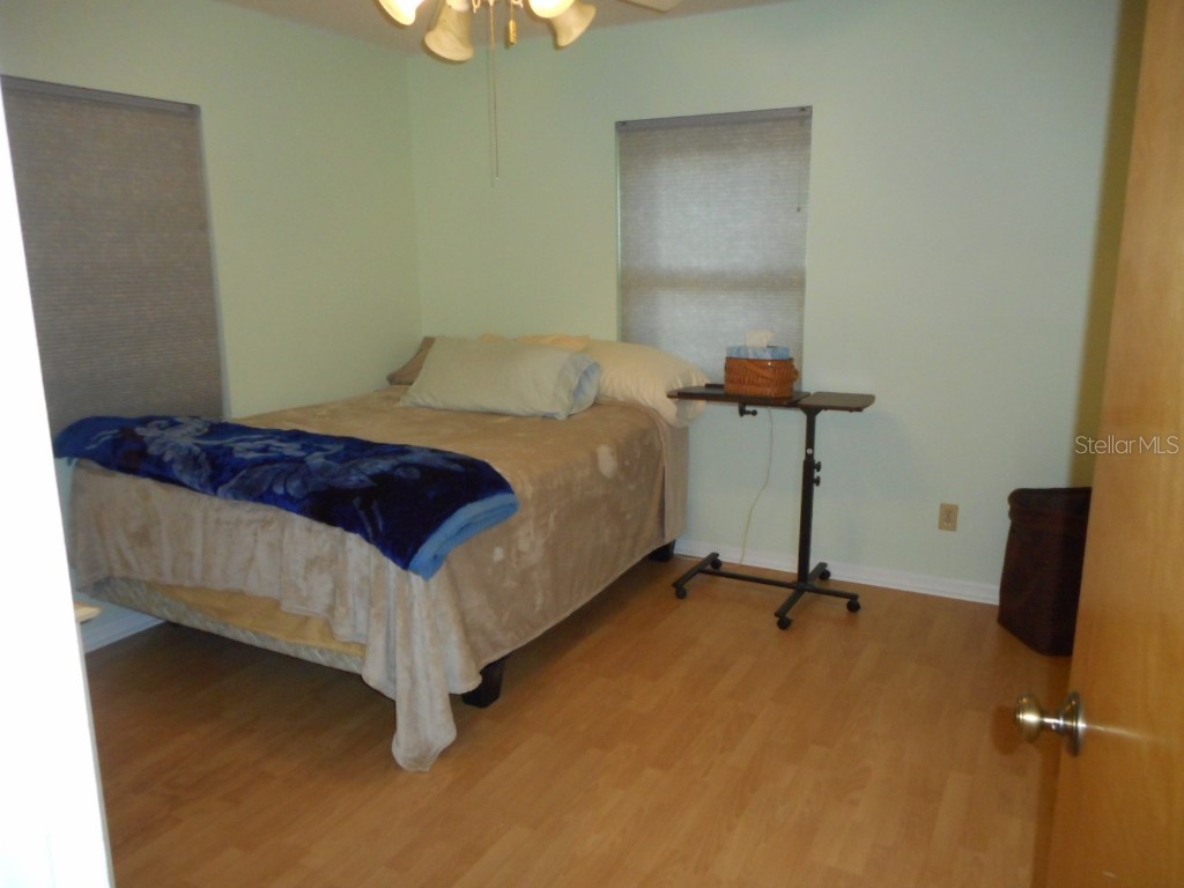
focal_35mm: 25
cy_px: 444
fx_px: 855
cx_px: 592
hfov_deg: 69.4
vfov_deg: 54.9
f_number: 3.7
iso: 400
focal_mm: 4.5
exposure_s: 1/25
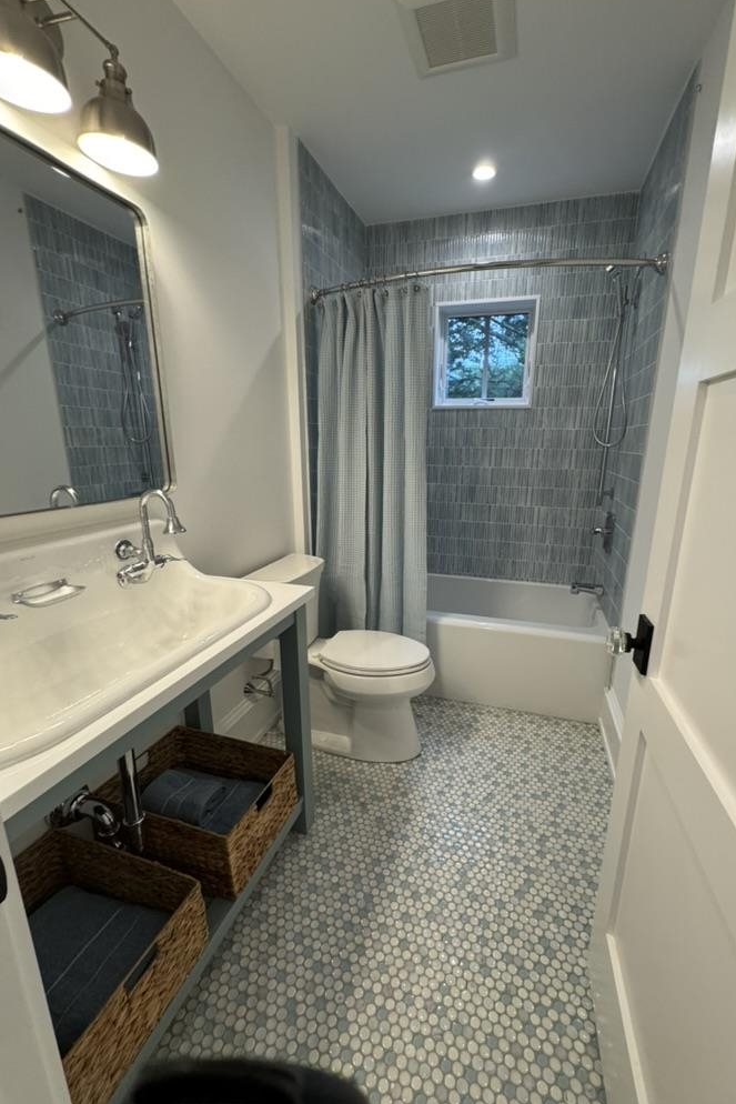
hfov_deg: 77.3
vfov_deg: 100.4
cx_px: 391
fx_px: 460
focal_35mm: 15
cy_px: 555
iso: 160
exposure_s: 1/120
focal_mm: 2.22
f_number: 2.2
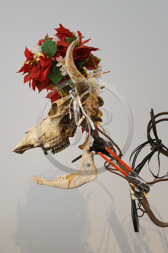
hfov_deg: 28.0
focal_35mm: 48
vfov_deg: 41.1
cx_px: 84
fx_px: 336
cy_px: 126
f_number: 16
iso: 200
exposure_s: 1/1.25
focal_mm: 48
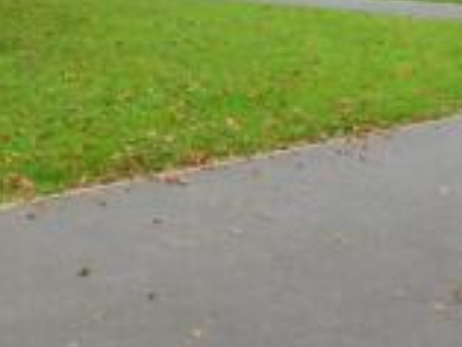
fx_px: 801
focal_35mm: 60
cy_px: -69
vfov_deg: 22.5
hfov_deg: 31.5
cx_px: 104
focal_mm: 10
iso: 320
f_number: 8
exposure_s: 1/125
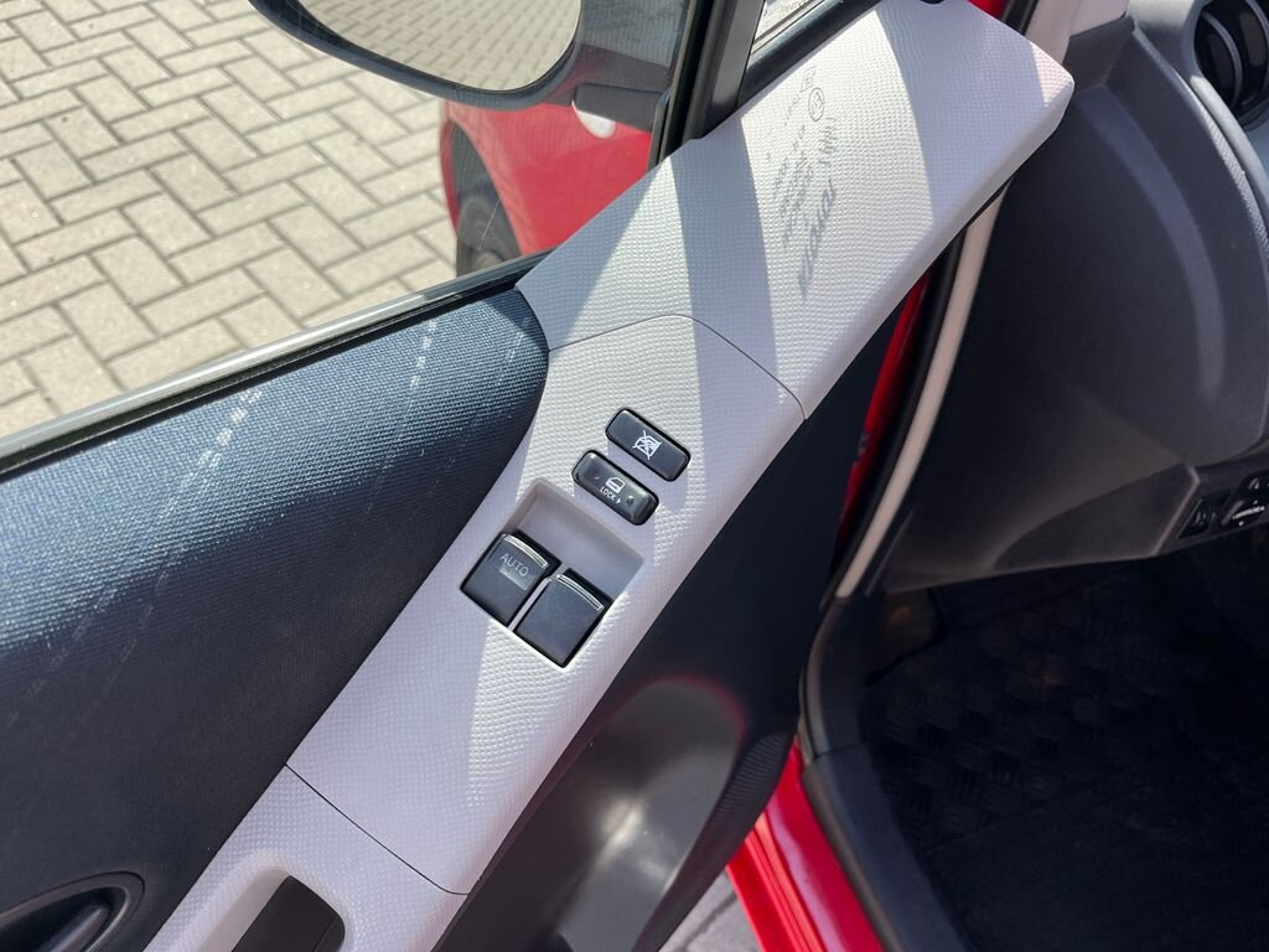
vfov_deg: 53.1
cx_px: 634
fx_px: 953
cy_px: 476
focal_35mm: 26
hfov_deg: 67.3
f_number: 1.6
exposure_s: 1/668
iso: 50
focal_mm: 5.1
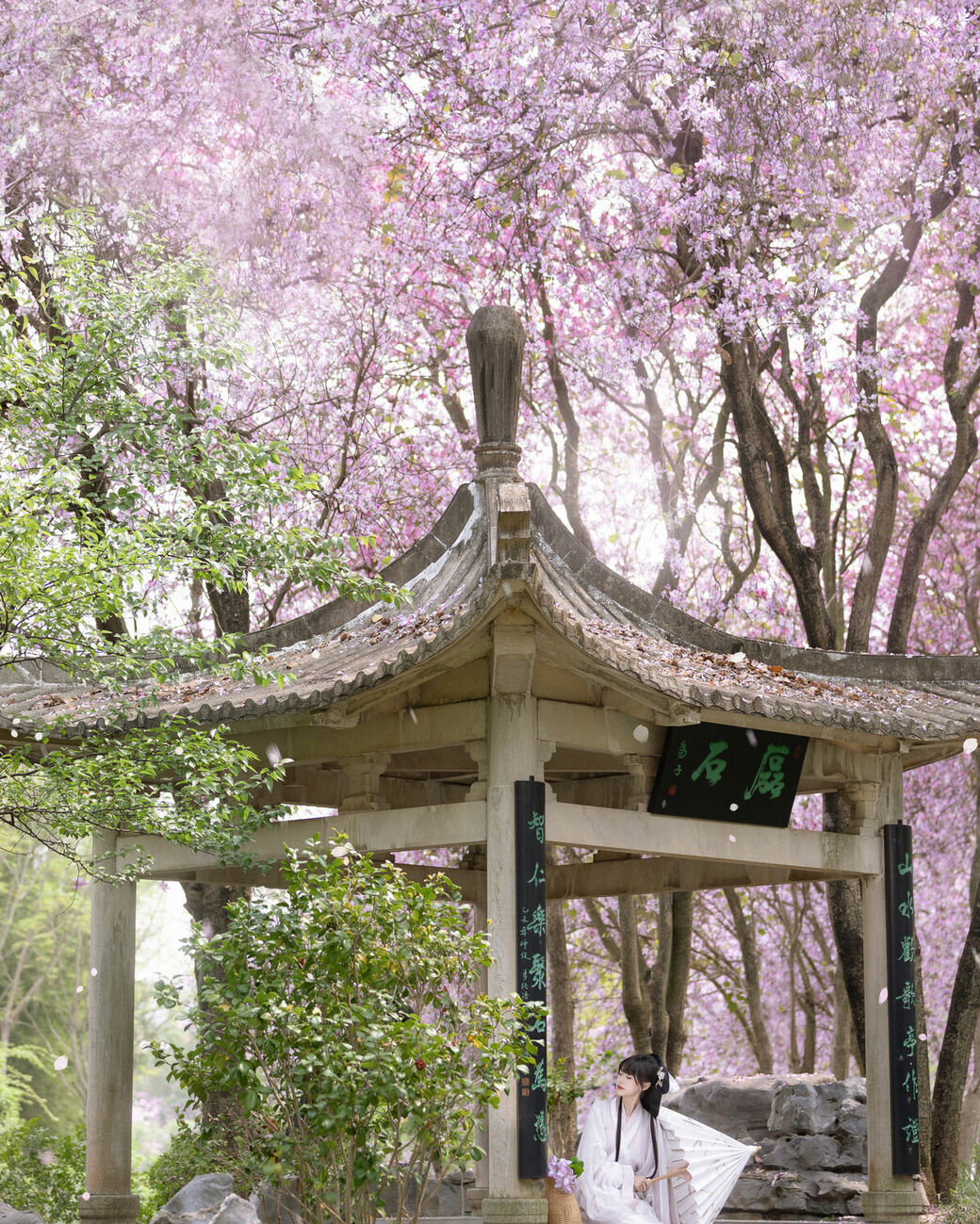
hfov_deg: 16.9
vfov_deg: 21.0
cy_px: 664
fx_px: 3298
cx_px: 486
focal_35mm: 91
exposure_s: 1/1000
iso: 320
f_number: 2.8
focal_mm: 80
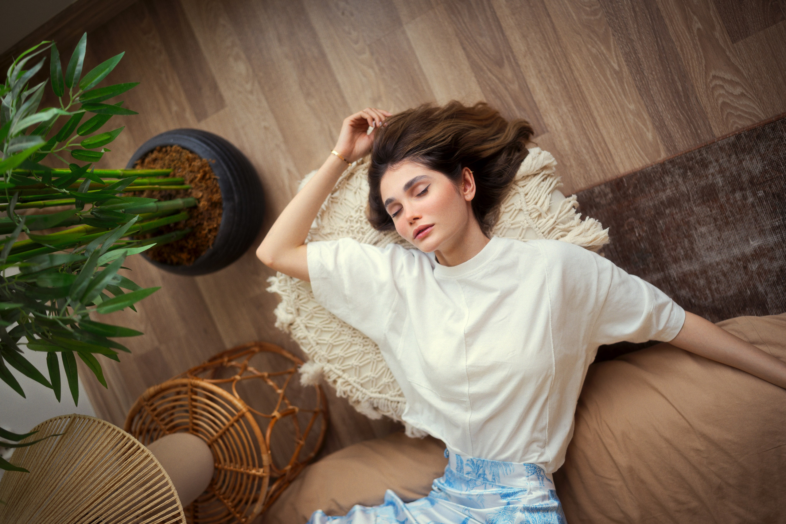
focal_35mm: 35
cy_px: 262
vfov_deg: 37.9
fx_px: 764
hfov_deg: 54.4
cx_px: 393
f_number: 1.4
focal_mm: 35
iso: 100
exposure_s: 1/200
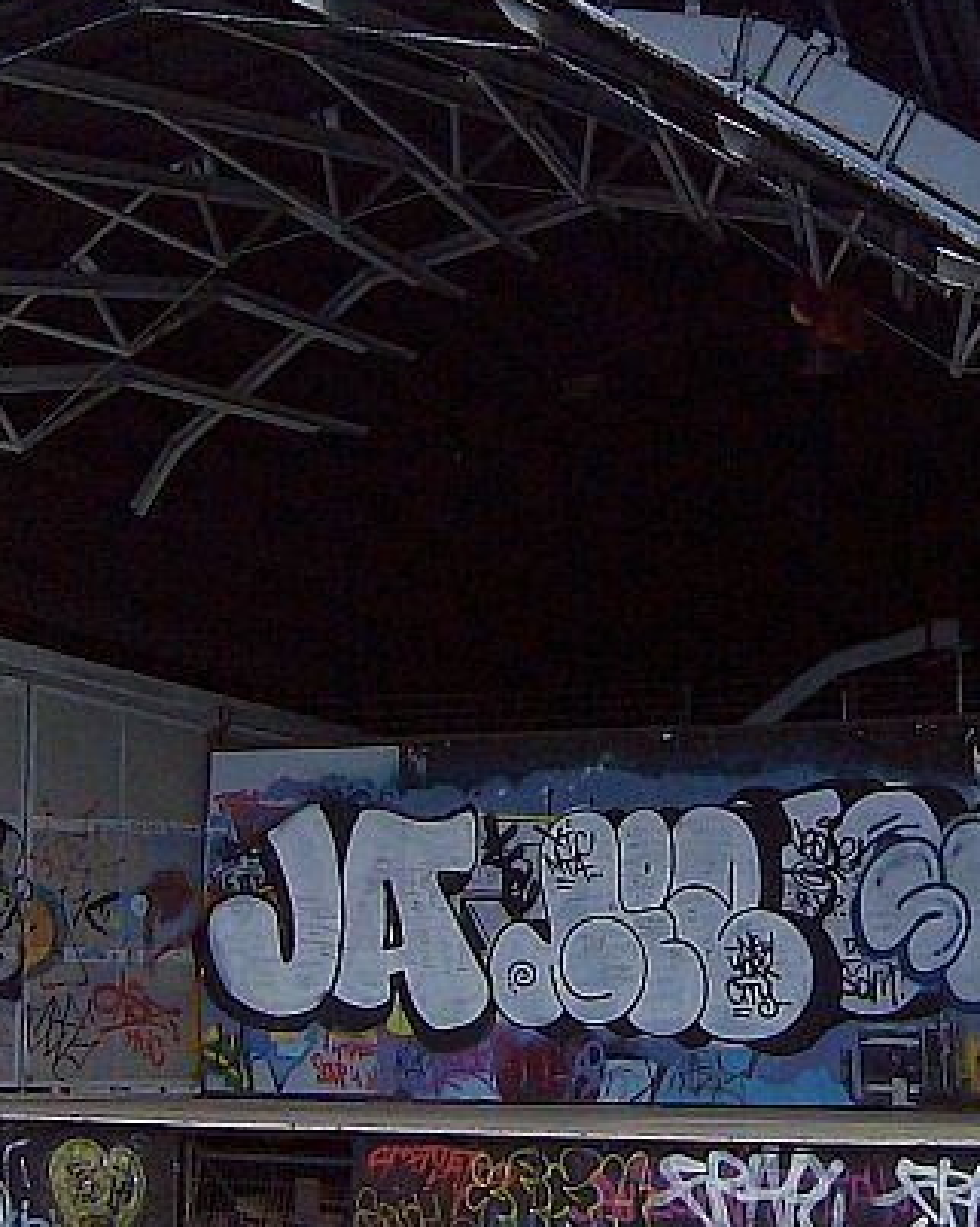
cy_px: 391
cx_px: 767
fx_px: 3411
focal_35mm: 94
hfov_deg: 16.2
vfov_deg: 20.3
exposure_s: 1/370
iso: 100
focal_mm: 6.4
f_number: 4.8
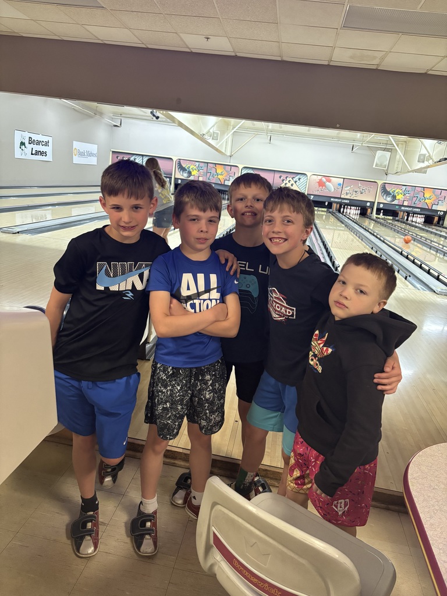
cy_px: 298
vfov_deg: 67.3
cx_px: 224
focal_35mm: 26
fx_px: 448
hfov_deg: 53.1
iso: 500
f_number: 1.6
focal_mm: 5.96
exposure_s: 1/40
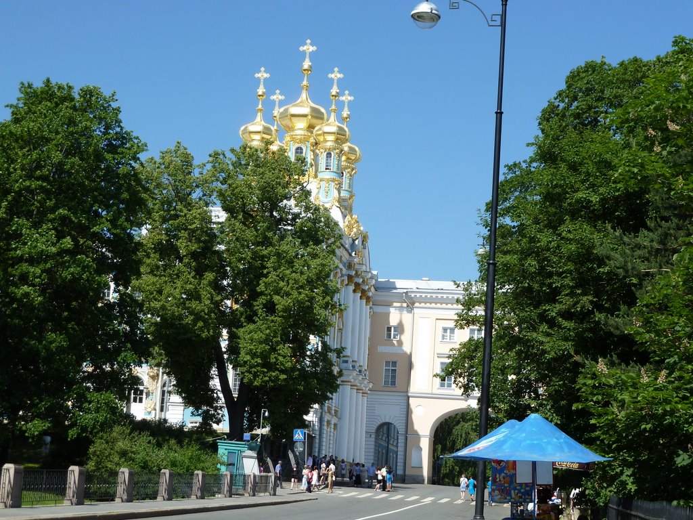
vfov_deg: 21.9
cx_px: 346
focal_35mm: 67
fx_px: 1341
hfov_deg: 29.0
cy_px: 260
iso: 80
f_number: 4.5
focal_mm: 11
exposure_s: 1/500
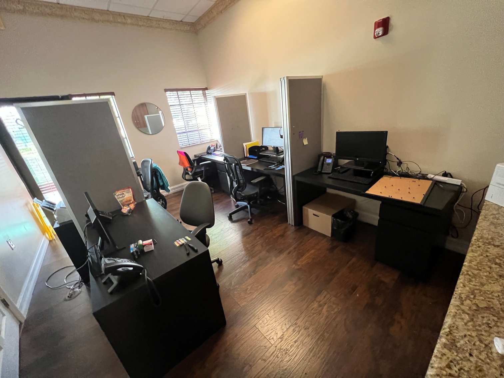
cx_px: 252
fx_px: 189
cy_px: 189
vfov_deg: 89.9
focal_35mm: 13
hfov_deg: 106.2
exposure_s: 1/39
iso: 1000
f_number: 1.8
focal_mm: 1.57
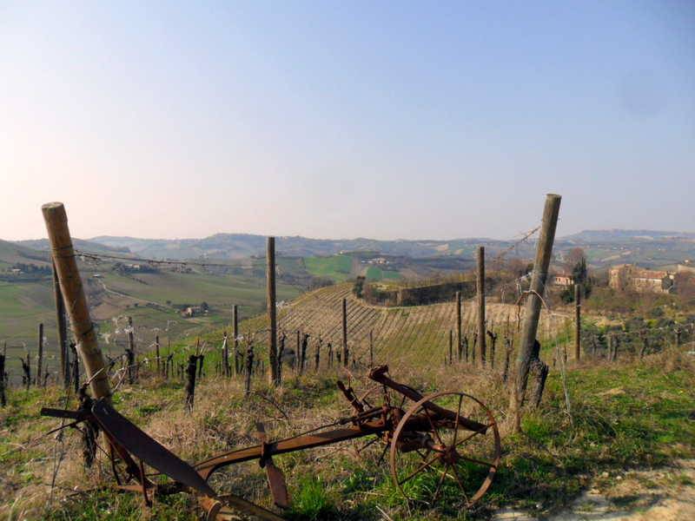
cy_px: 260
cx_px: 348
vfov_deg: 51.4
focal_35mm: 27
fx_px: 542
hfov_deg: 65.3
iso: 100
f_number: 8.9
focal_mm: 4.9
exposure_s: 1/180
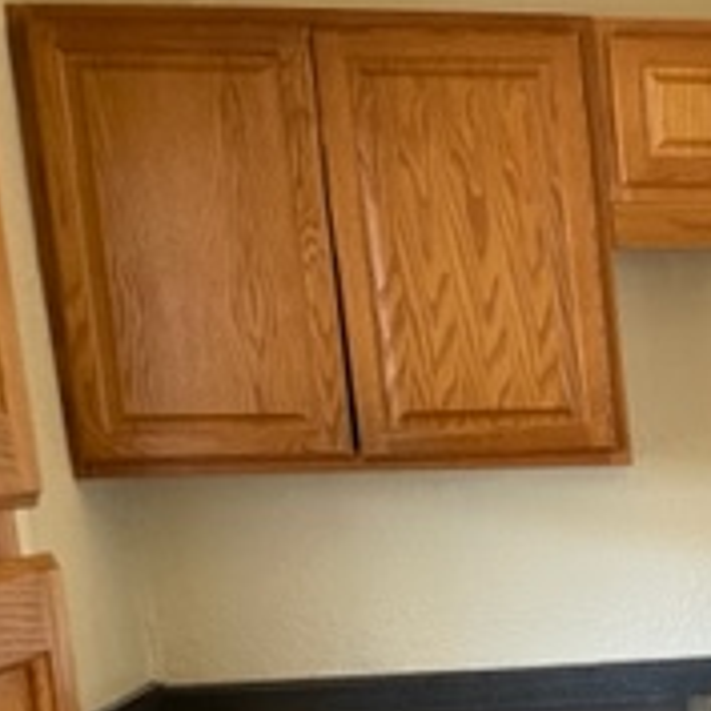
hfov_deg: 18.0
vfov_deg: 19.7
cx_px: 1141
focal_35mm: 83
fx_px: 1929
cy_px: 852
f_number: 1.6
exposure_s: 1/69
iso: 125
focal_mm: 4.2
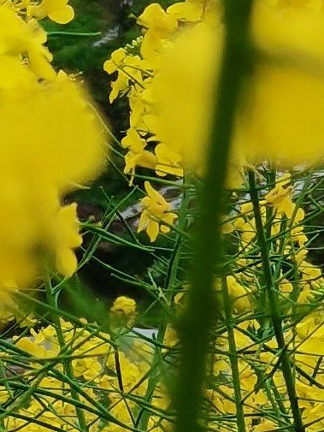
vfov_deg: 6.2
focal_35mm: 319
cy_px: 30
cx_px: 293
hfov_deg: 4.7
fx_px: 3979
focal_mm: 5.58
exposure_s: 1/1429
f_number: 1.8
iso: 50
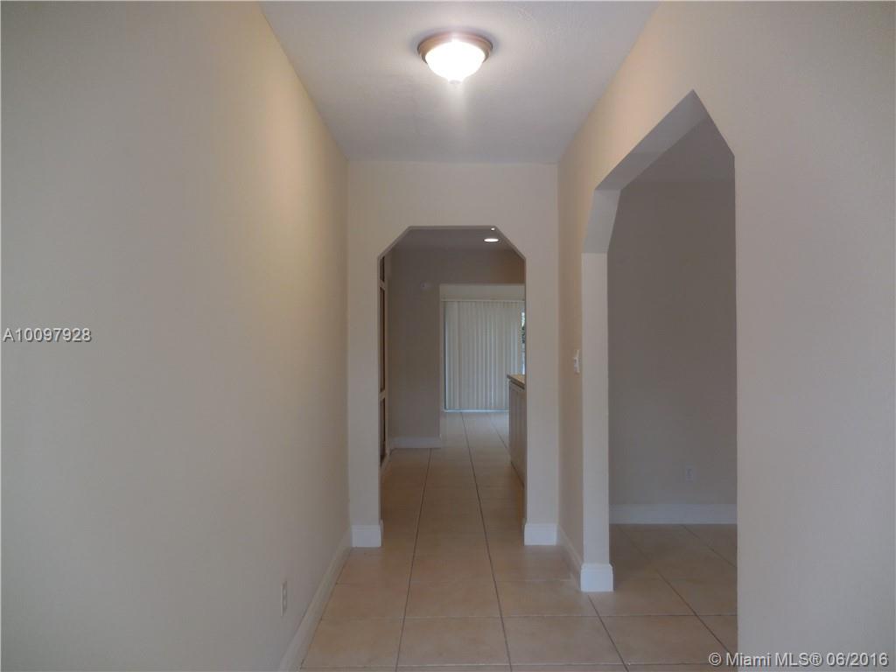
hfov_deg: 69.4
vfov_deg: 54.9
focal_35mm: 25
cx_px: 448
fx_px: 647
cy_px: 336
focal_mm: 4.5
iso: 140
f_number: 3.3
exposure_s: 1/30
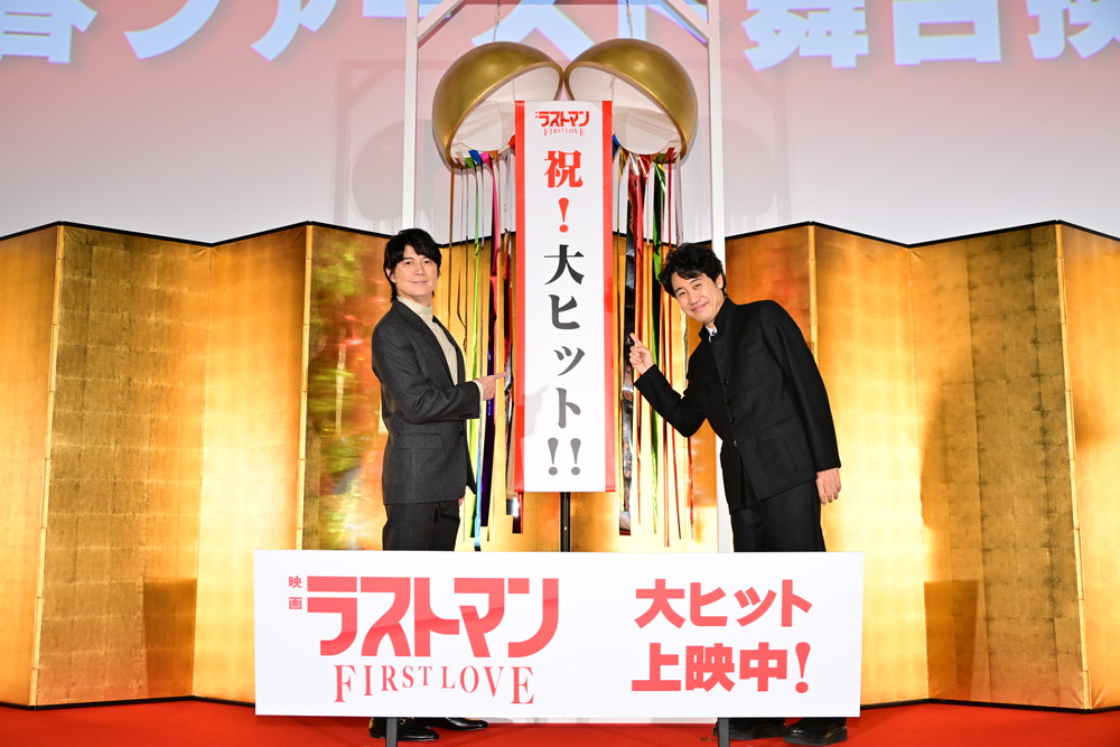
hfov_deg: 48.5
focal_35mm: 40
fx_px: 1245
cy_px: 374
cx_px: 560
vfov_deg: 33.4
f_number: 5
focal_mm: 40
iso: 2000
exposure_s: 1/200
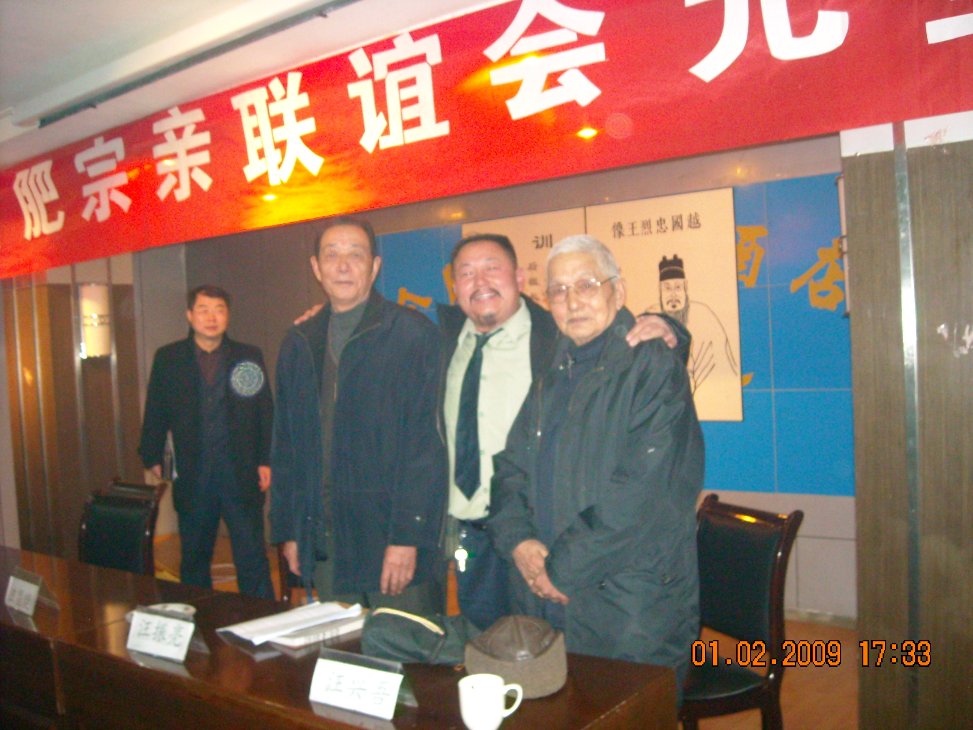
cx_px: 486
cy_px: 365
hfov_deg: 52.6
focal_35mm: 35
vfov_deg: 40.7
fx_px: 984
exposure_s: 1/60
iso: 616
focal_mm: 5.7
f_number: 2.8
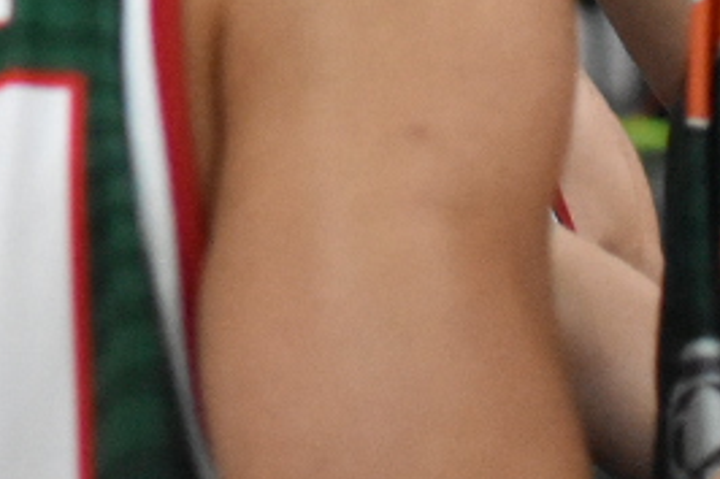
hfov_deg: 6.3
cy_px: -969
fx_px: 6397
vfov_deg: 4.1
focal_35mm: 320
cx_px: -471
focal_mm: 35
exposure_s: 1/800
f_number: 1.8
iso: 3200
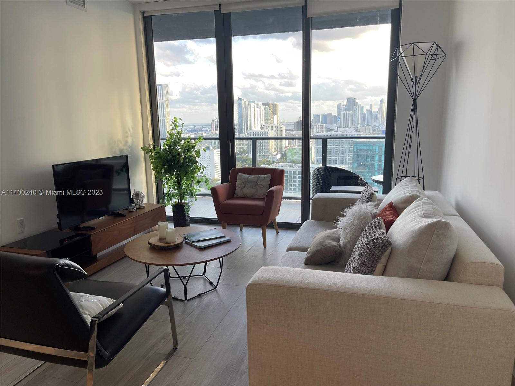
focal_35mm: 26
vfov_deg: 53.1
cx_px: 258
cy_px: 193
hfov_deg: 67.3
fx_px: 387
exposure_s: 1/120
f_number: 1.6
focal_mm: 5.1
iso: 64
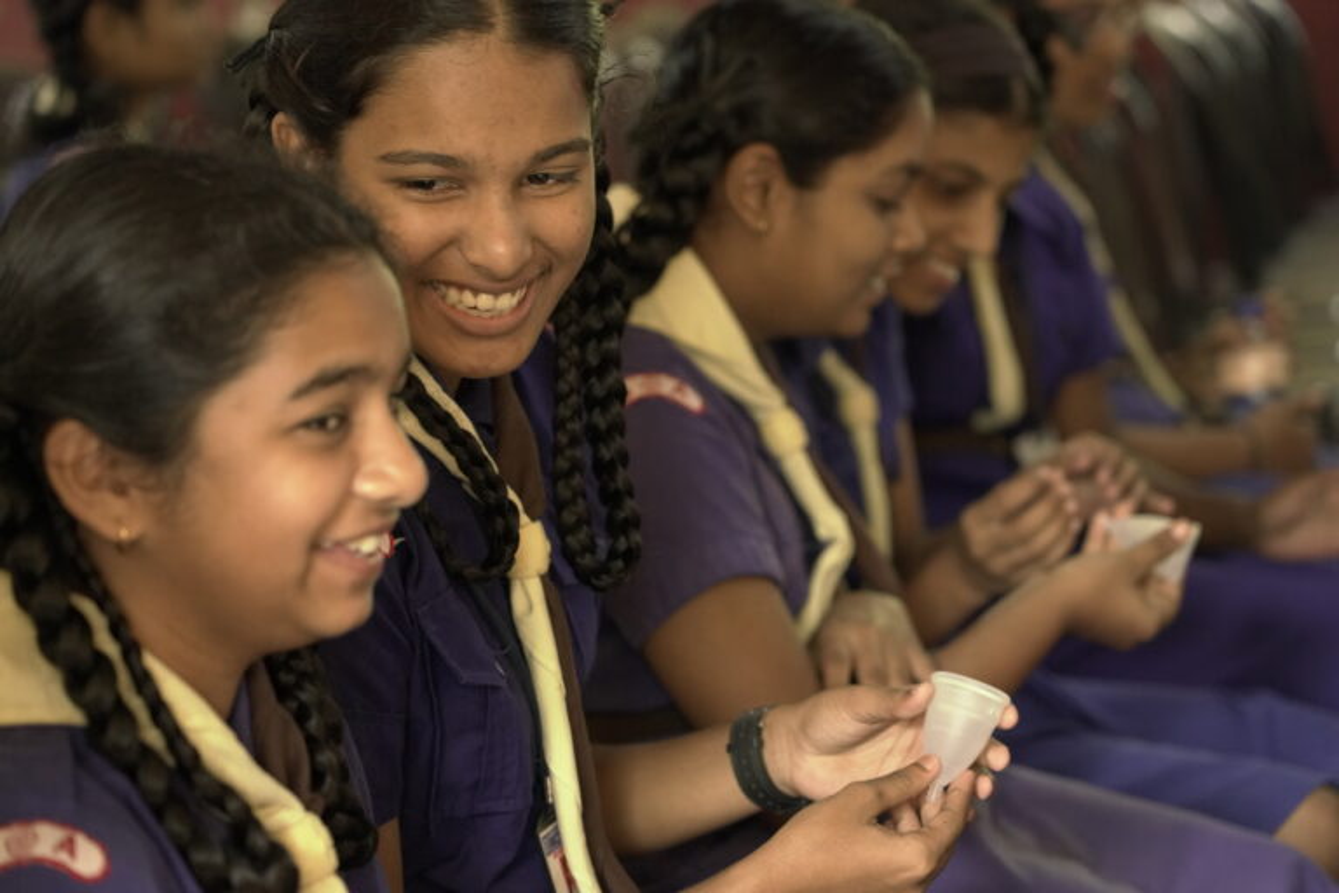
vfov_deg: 13.0
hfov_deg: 19.5
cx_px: 670
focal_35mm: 105
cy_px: 446
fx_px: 3905
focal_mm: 105
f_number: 4.5
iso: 4000
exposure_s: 1/100
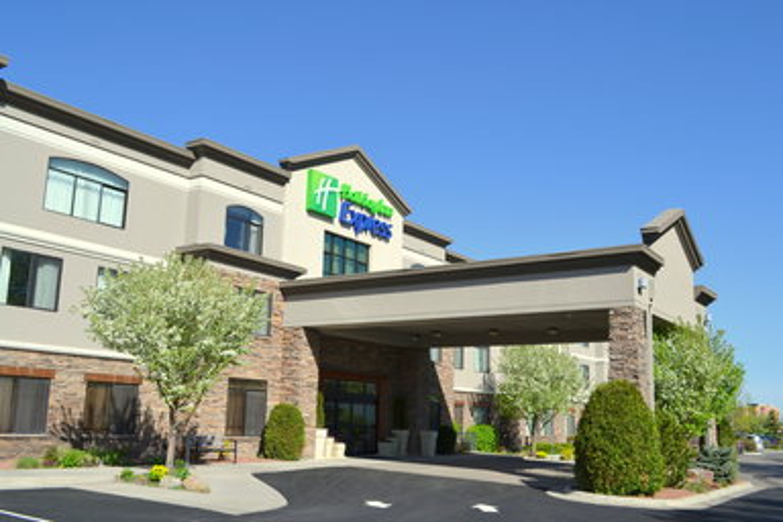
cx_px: 392
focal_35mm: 36
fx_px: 783
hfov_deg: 53.1
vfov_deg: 36.9
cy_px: 261
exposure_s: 1/250
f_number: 8
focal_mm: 24
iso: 100
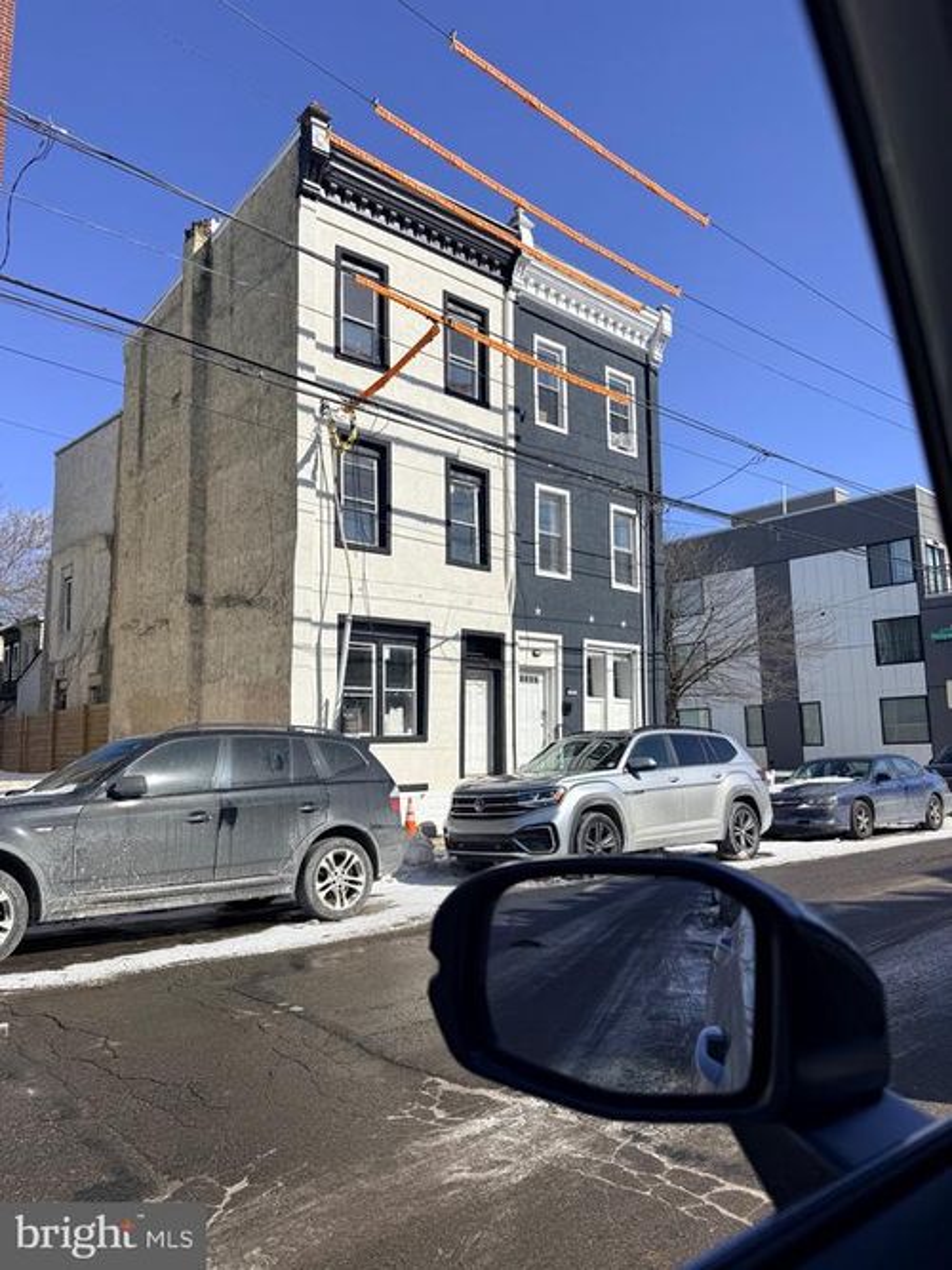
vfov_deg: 71.6
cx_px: 476
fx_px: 880
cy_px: 635
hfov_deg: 56.8
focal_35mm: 24
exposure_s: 1/6711
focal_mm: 6.76
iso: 80
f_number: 1.78
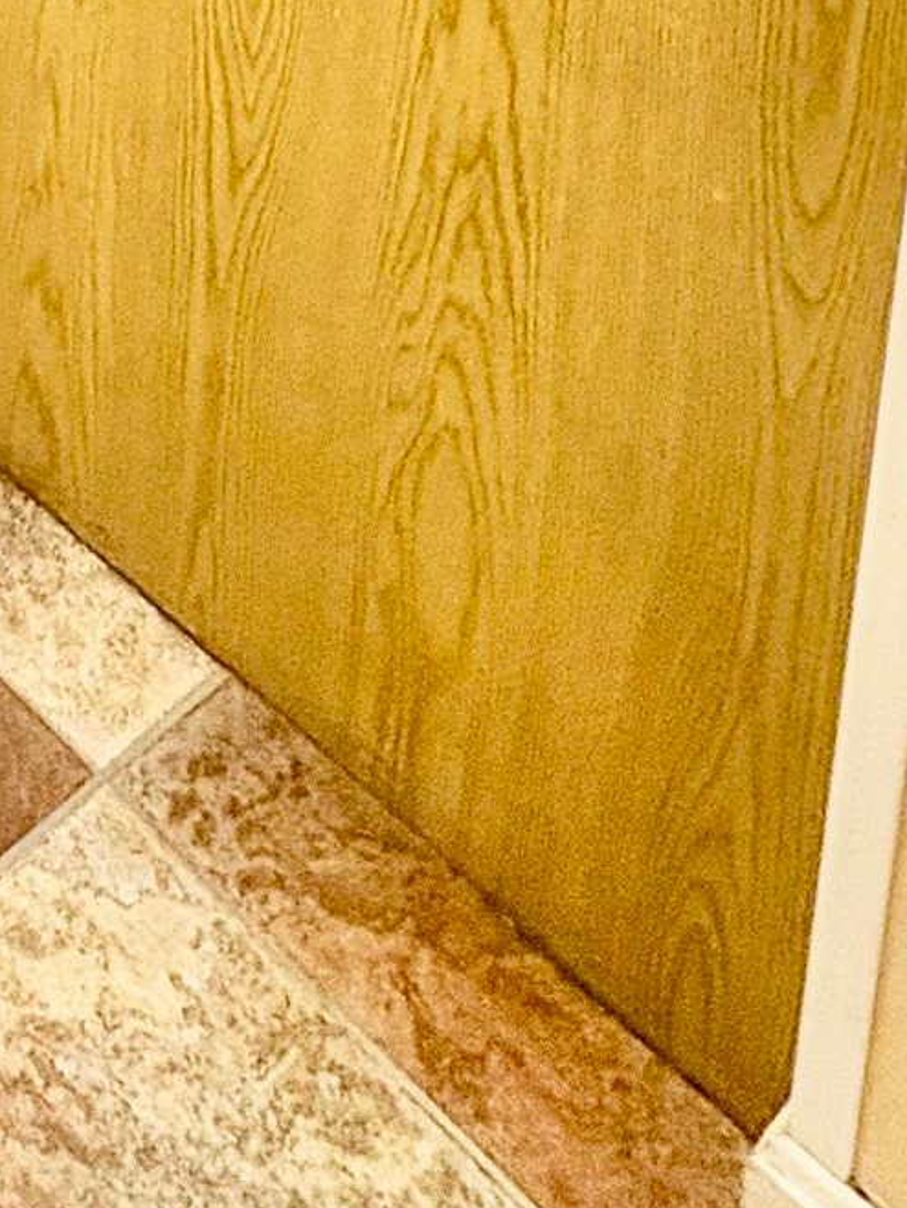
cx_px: -474
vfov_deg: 25.7
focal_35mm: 49
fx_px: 1711
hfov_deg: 23.4
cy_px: -710
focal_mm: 2.22
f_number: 2.2
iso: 320
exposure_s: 1/60
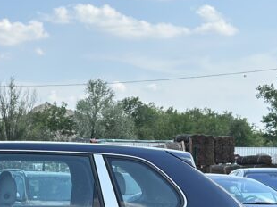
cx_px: -67
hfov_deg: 15.3
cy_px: 219
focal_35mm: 124
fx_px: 991
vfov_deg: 11.8
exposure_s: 1/3472
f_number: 1.78
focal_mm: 6.86
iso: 100
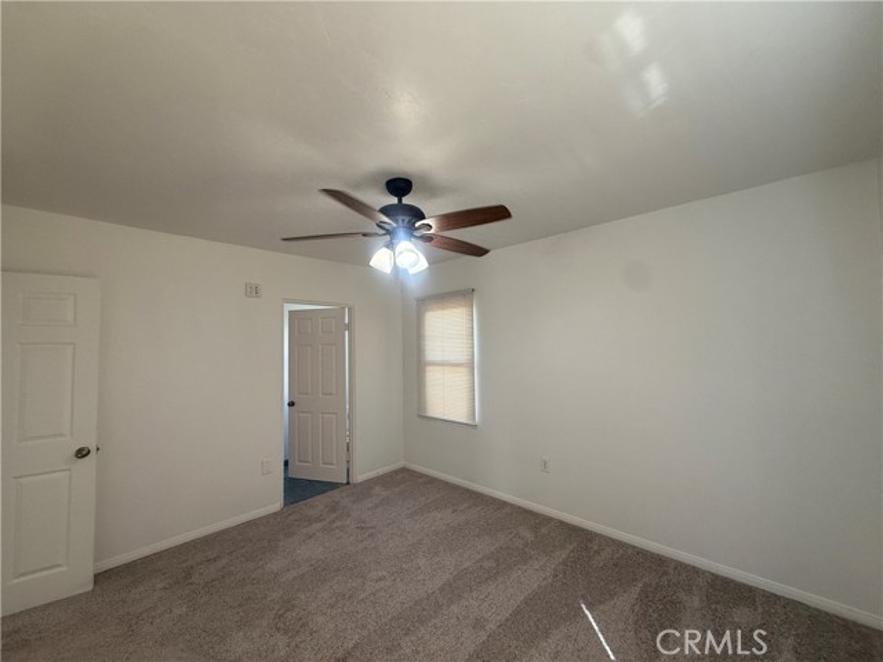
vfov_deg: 85.7
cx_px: 442
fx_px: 357
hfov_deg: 102.1
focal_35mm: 14
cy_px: 331
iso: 250
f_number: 2.2
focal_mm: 2.22
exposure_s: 1/120
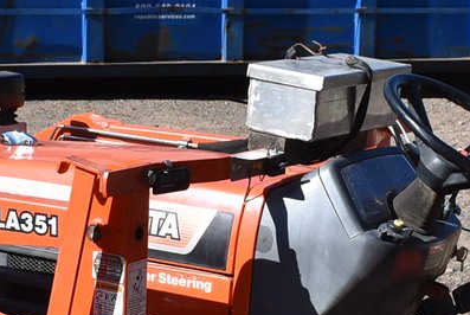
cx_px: 264
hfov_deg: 14.5
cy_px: 301
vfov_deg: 9.7
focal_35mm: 141
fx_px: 1844
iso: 100
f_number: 8
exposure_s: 1/250
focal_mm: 22
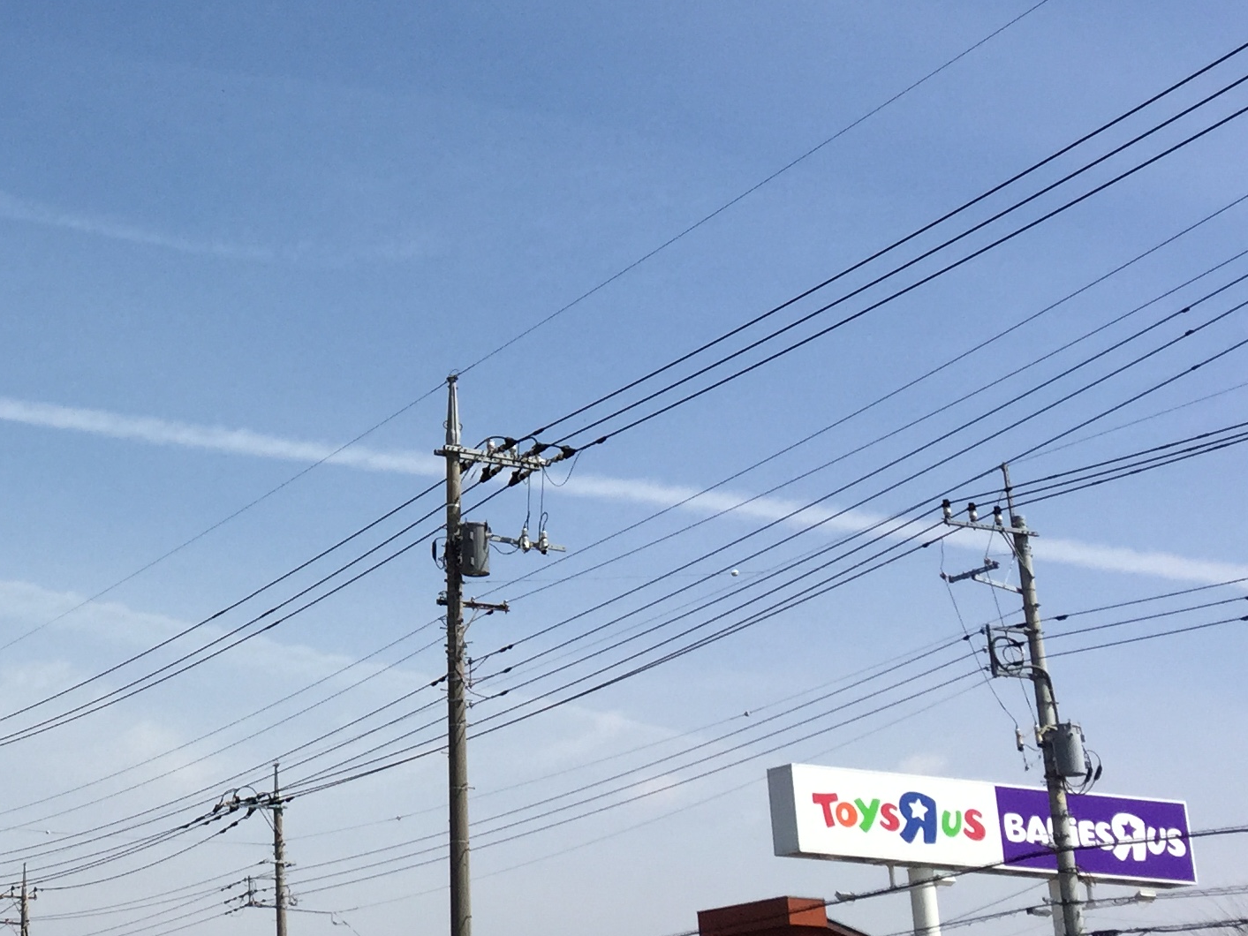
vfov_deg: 21.7
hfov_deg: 27.7
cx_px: 77
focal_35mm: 67
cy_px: 232
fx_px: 2416
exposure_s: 1/3597
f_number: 2.2
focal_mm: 4.15
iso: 32
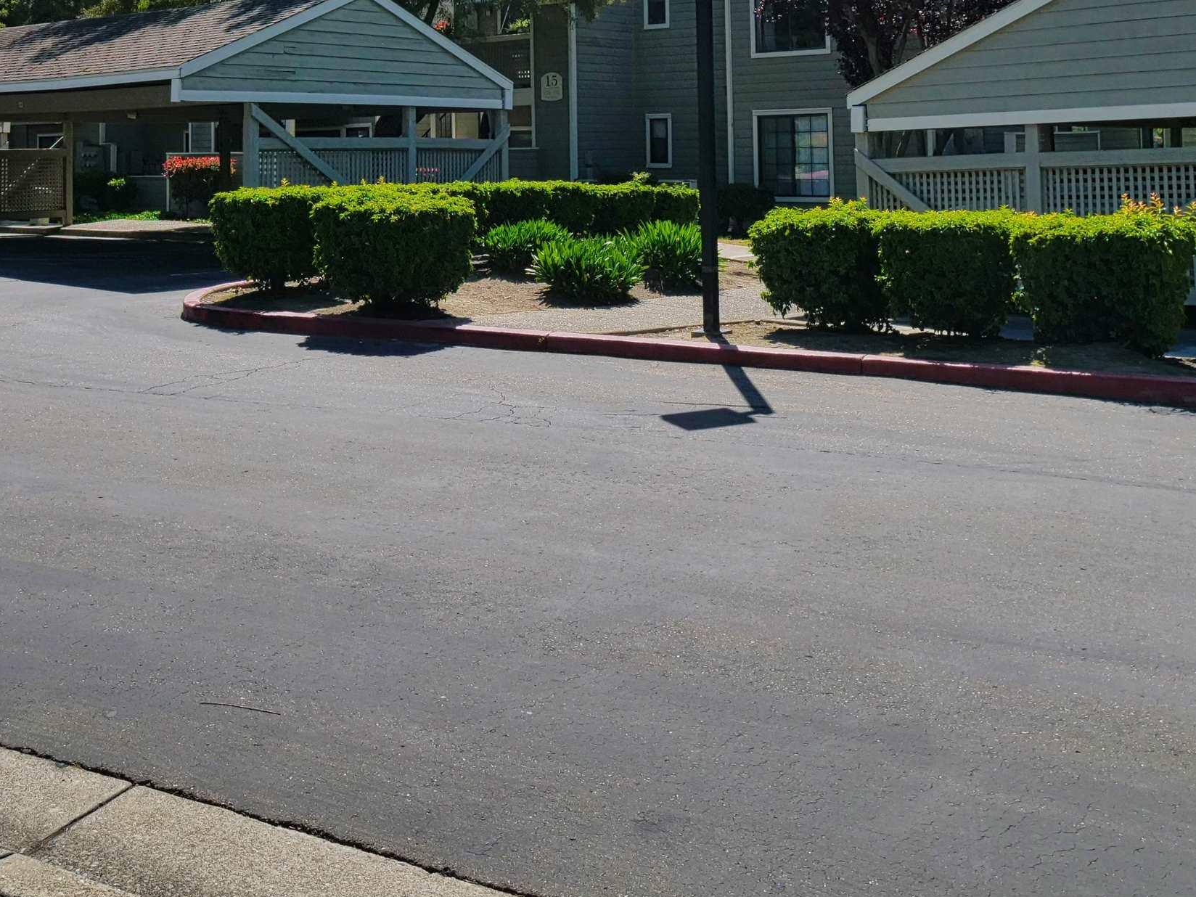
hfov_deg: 45.8
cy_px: 81
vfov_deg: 33.2
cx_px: 602
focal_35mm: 41
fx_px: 1417
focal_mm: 11
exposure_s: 1/1000
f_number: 5.6
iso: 160
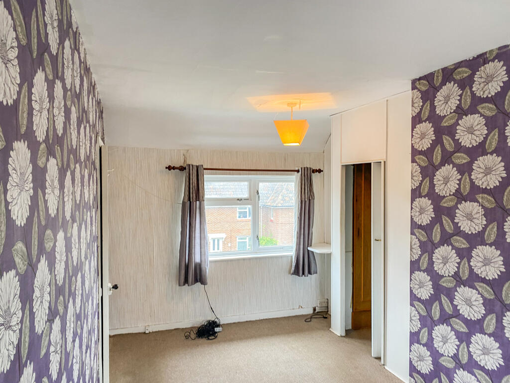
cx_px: 255
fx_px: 383
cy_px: 192
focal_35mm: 26
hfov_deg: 67.3
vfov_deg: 53.1
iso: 80
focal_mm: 4.25
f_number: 1.8
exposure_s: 1/50
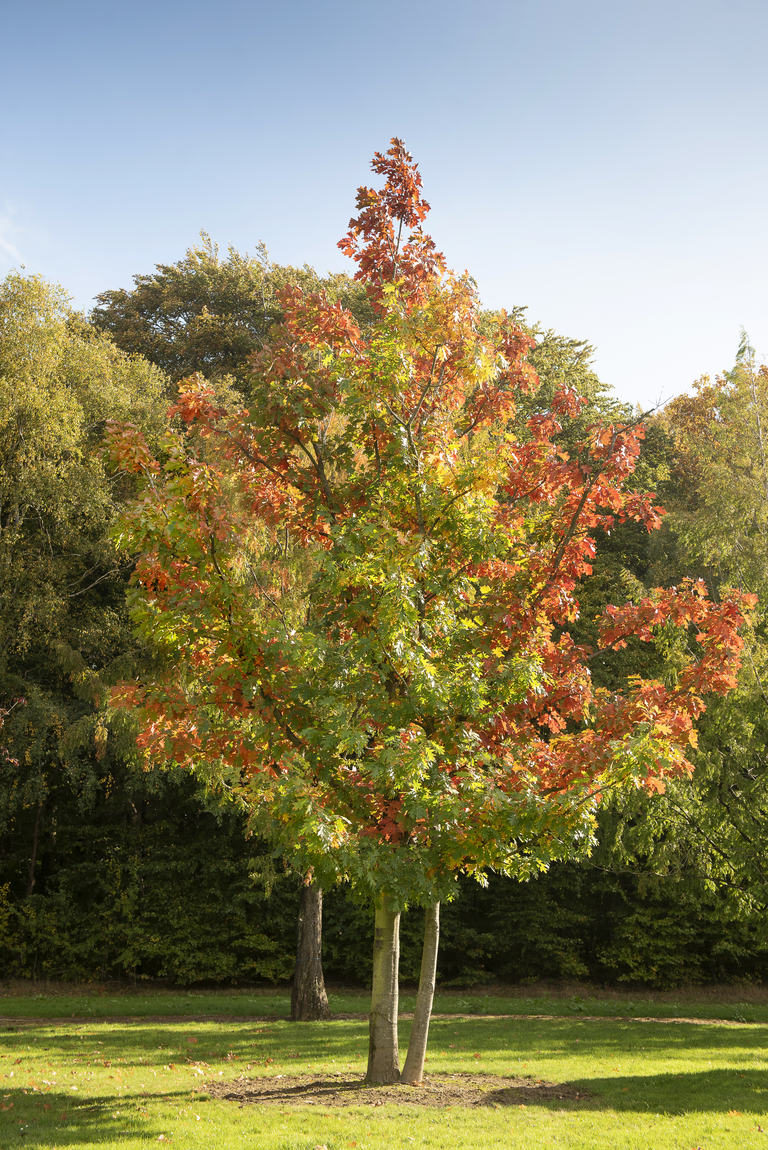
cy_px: 575
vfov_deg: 44.5
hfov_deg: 30.5
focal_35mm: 44
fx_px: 1407
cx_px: 384
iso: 200
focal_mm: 44
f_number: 5.6
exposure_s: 1/320
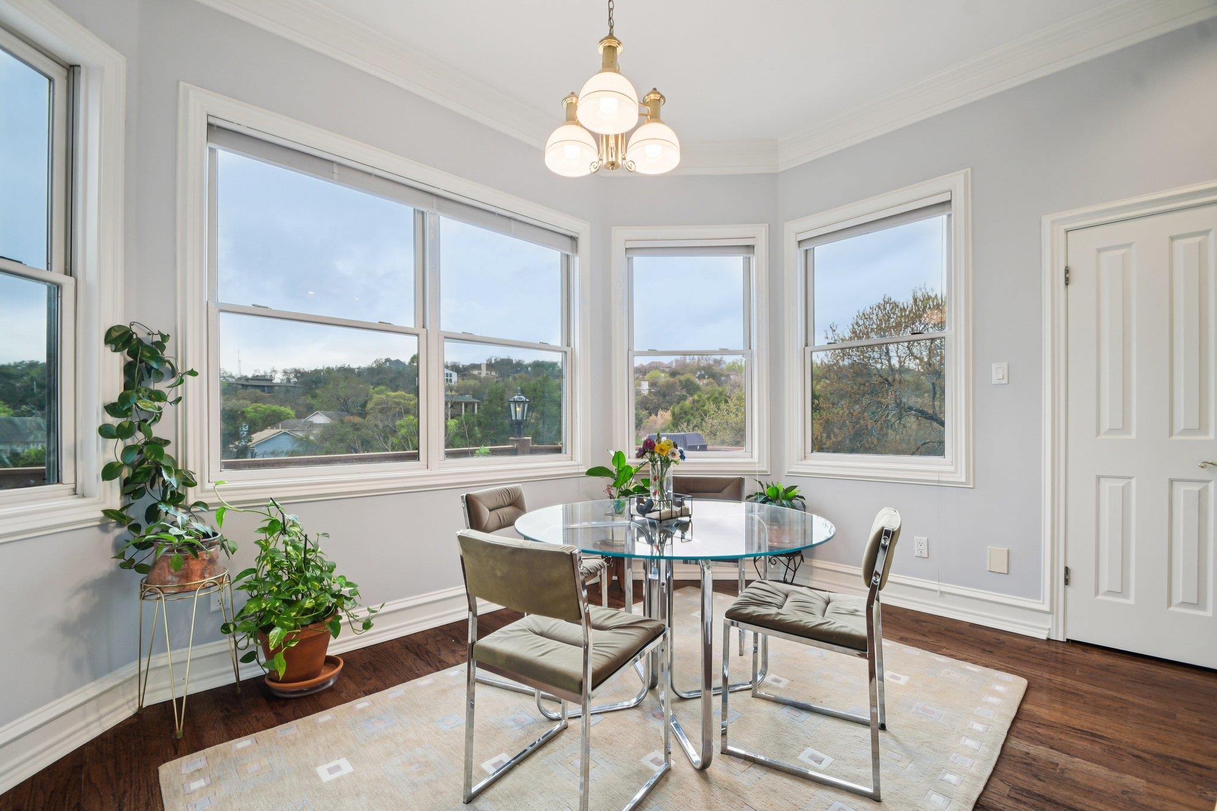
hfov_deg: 100.4
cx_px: 608
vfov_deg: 77.3
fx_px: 507
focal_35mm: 15
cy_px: 406
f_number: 8
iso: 400
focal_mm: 10
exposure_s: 1/15
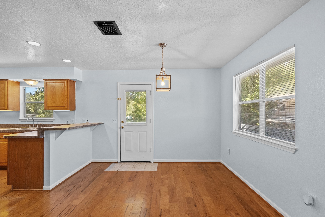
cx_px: 162
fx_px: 144
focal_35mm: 16
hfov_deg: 96.7
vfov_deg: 73.7
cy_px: 108
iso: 2000
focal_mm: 16
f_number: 11
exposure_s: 1/25
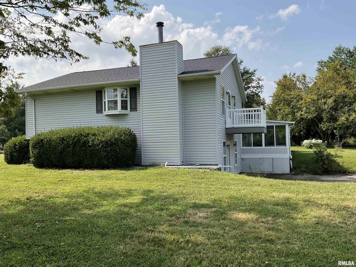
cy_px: 134
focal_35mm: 29
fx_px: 298
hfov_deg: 61.7
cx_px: 178
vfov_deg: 48.2
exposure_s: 1/1730
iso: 16
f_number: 1.8
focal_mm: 3
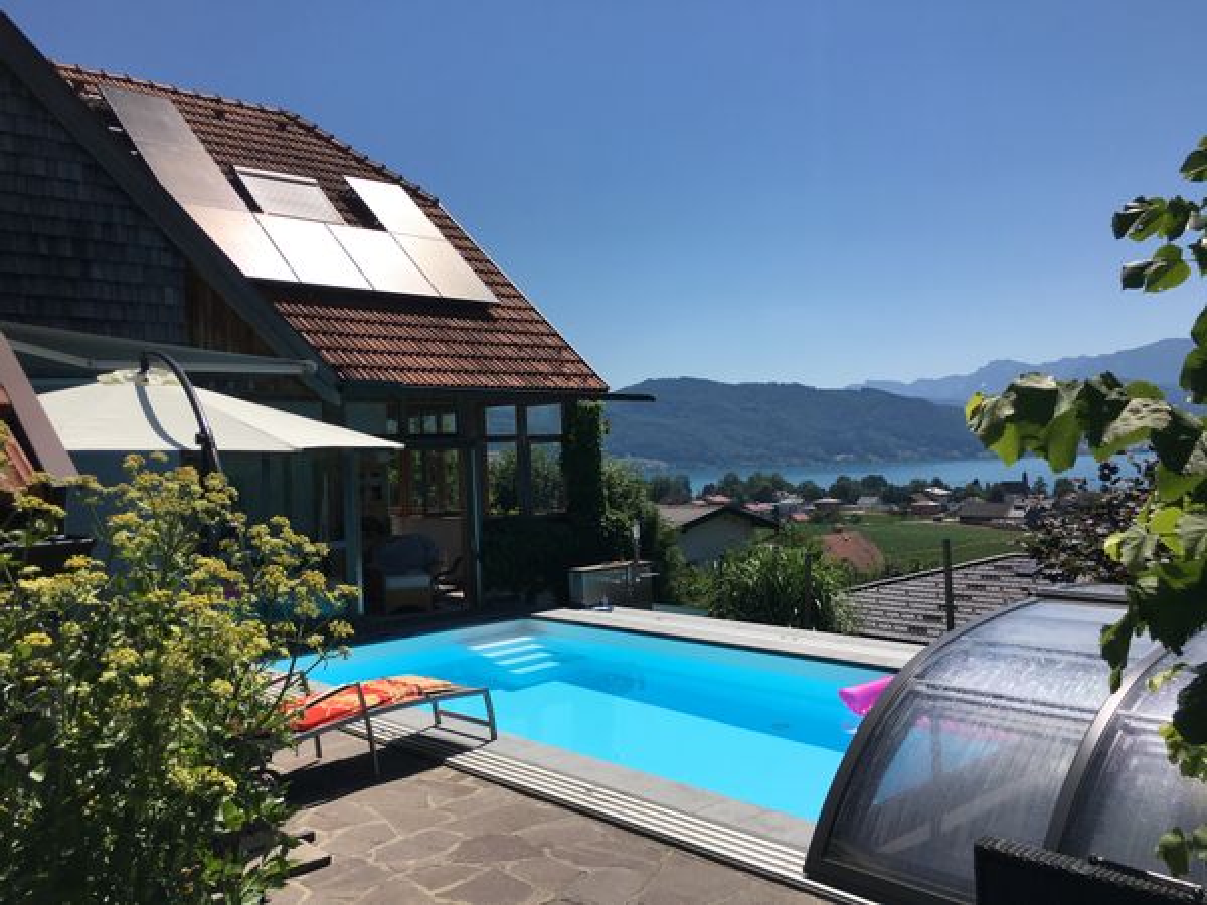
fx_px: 1011
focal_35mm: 29
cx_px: 604
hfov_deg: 61.7
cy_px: 452
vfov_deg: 48.2
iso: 25
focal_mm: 4.15
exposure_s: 1/3205
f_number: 2.2
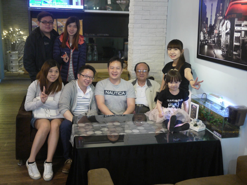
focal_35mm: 40
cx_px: 124
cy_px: 92
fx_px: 285
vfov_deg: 36.0
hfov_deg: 46.8
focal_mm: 20
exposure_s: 1/60
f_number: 1.7
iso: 640
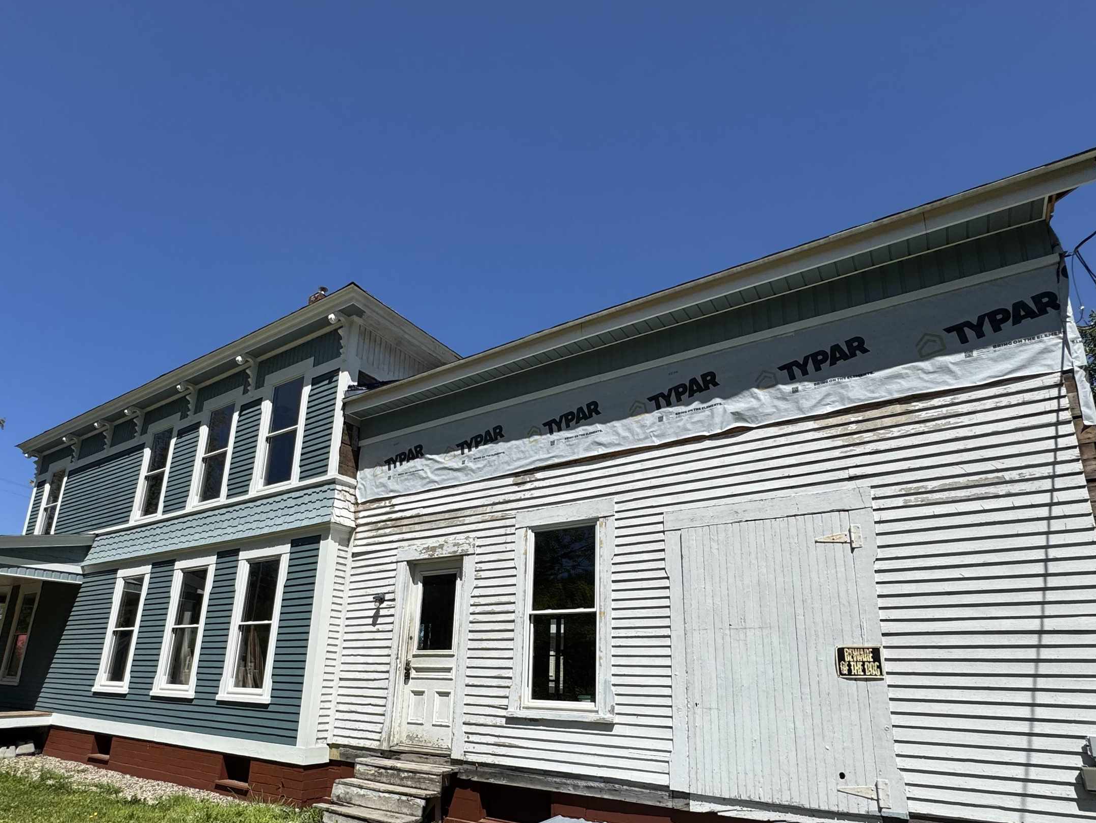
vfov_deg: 65.0
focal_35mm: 20
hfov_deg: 81.6
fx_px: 633
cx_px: 513
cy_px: 514
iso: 50
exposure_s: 1/3390
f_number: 2.2
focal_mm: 2.22
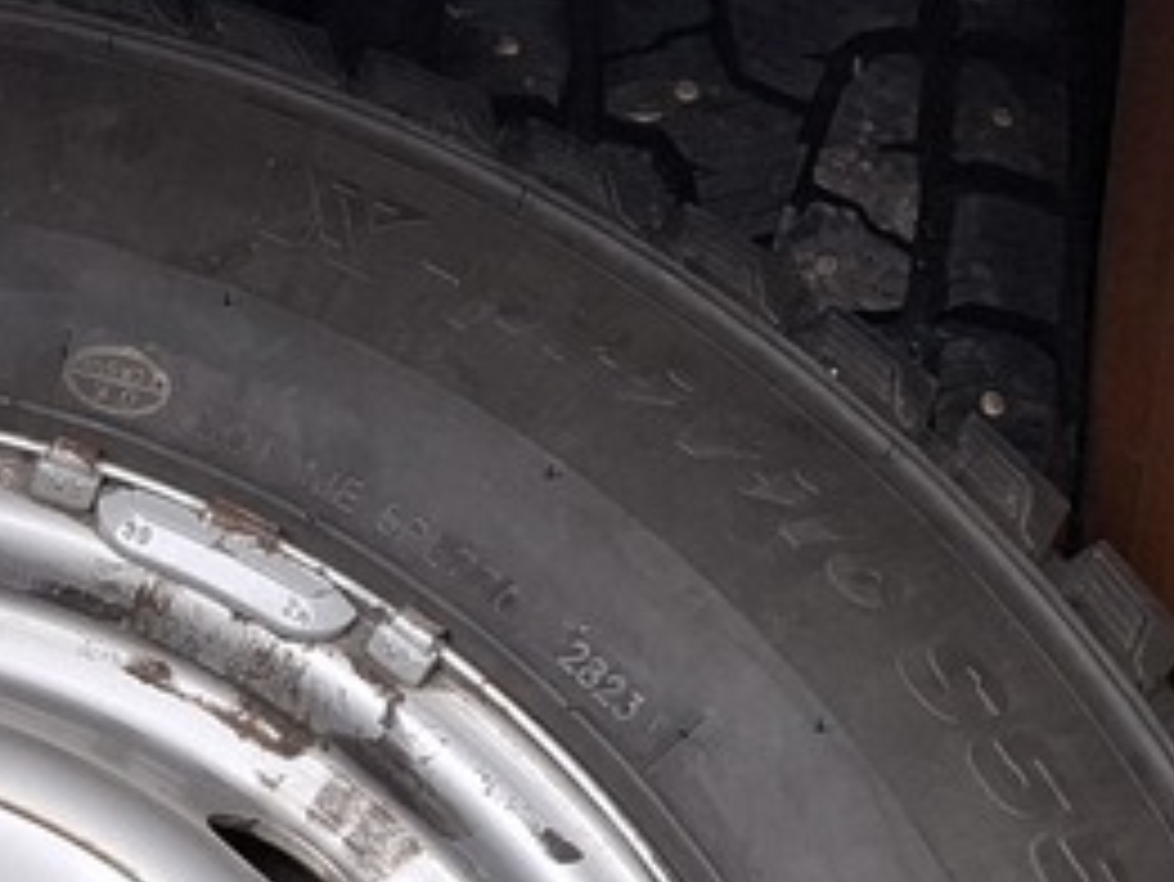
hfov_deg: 15.0
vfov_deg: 11.5
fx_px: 4309
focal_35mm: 127
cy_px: 1026
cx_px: -243
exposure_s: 1/100
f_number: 1.8
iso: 64
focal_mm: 5.54
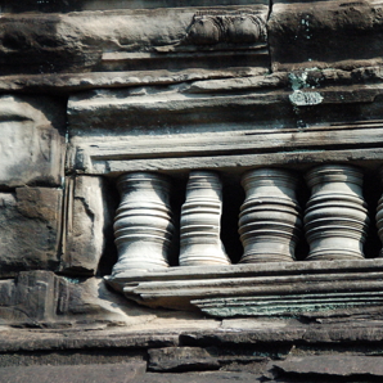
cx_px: 344
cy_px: 206
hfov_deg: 8.1
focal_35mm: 216
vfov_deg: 8.1
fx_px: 2704
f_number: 5.6
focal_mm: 92
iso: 1600
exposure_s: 1/1600
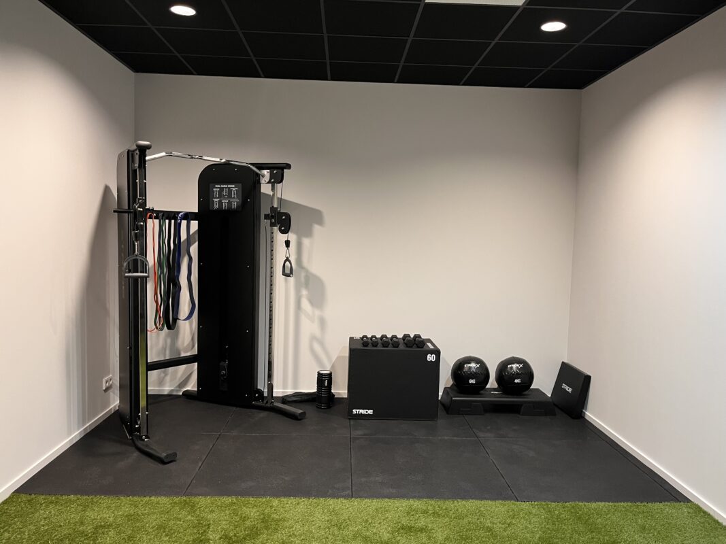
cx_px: 363
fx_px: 545
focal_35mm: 26
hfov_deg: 67.3
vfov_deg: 53.1
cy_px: 272
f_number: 1.6
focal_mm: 5.1
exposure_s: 1/50
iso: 250
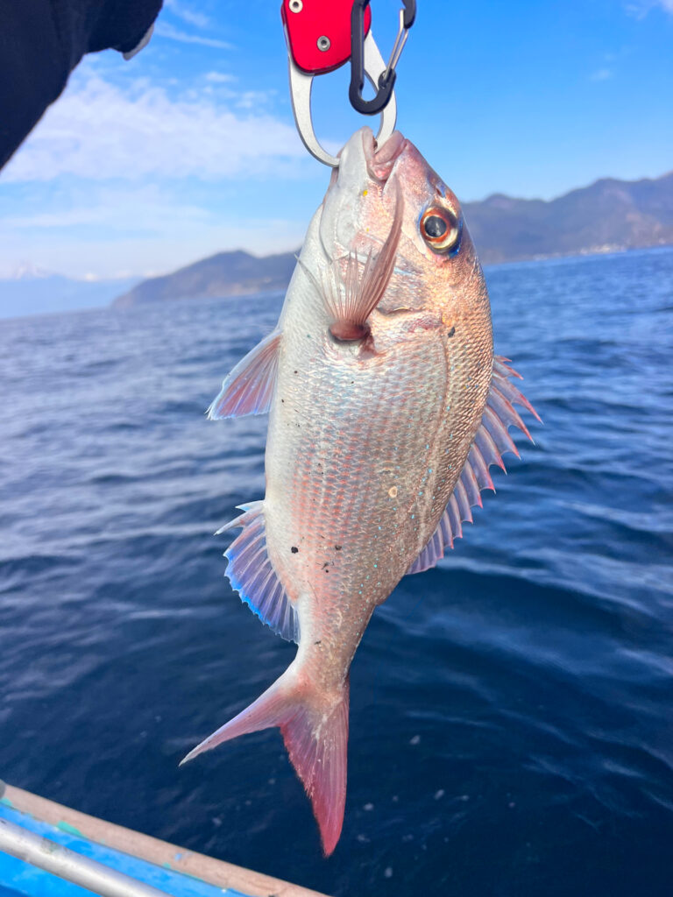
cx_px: 336
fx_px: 674
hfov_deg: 53.1
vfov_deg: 67.3
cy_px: 448
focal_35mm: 26
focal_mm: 5.7
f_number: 1.5
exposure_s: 1/3460
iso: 50
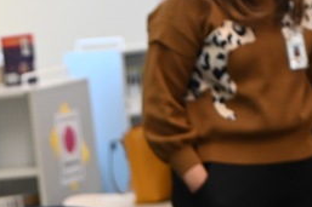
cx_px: -69
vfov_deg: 4.8
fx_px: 2416
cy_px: 409
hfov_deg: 7.3
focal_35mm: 279
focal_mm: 70
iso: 1600
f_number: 2.8
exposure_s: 1/250
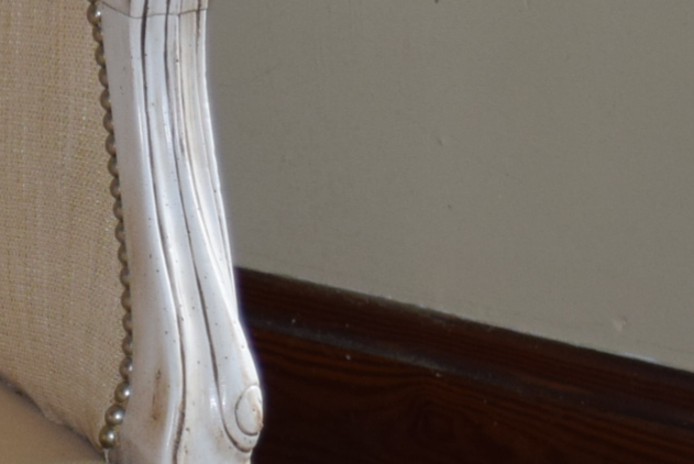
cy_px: 787
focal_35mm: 256
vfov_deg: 5.3
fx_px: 4940
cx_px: -654
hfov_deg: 7.7
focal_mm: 36
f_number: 4.8
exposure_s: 1/60
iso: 560
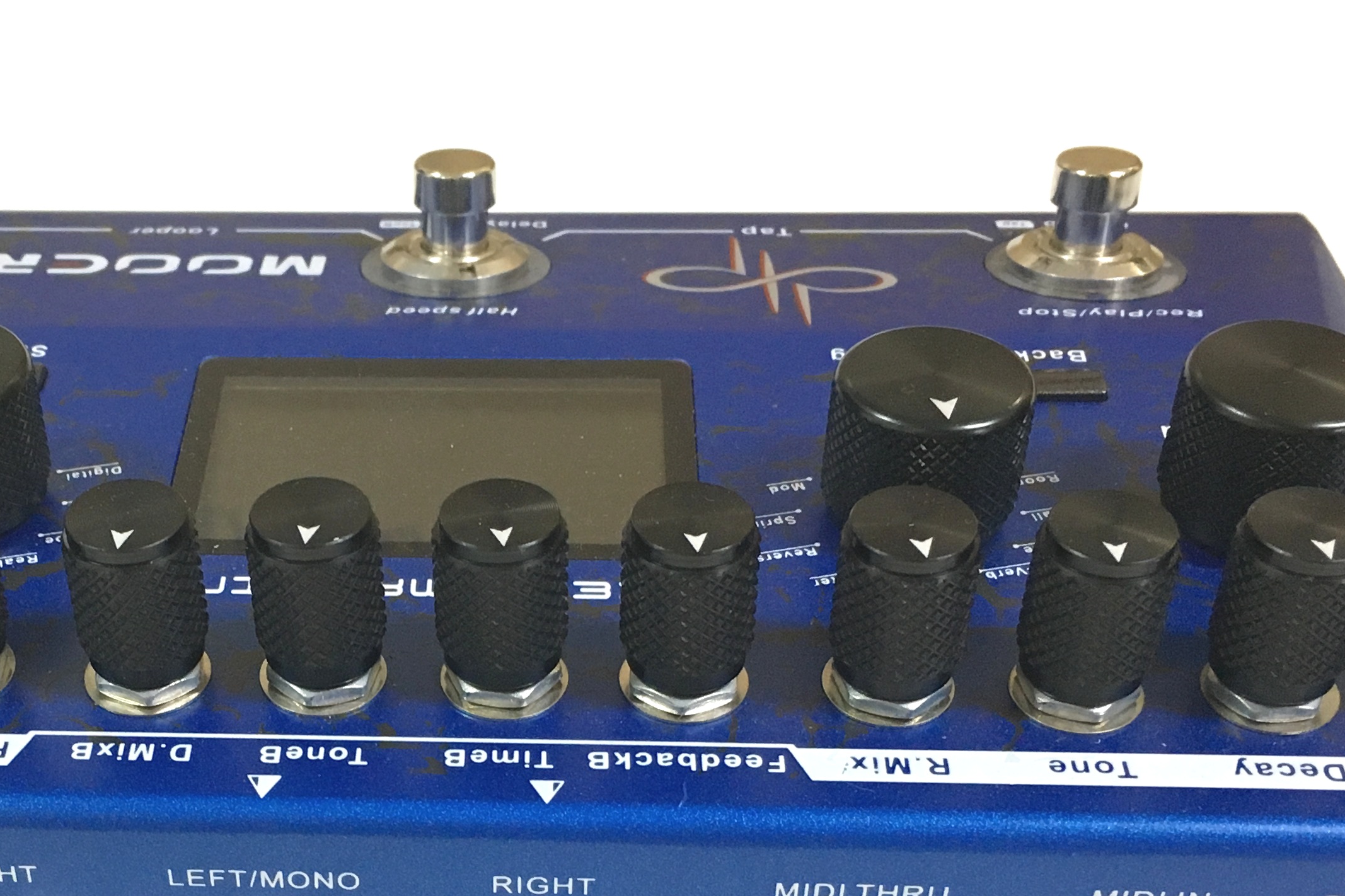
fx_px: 2129
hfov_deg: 34.6
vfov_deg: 23.1
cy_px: 811
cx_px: 412
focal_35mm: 57
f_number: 2.2
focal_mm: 4.15
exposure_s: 1/30
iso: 125
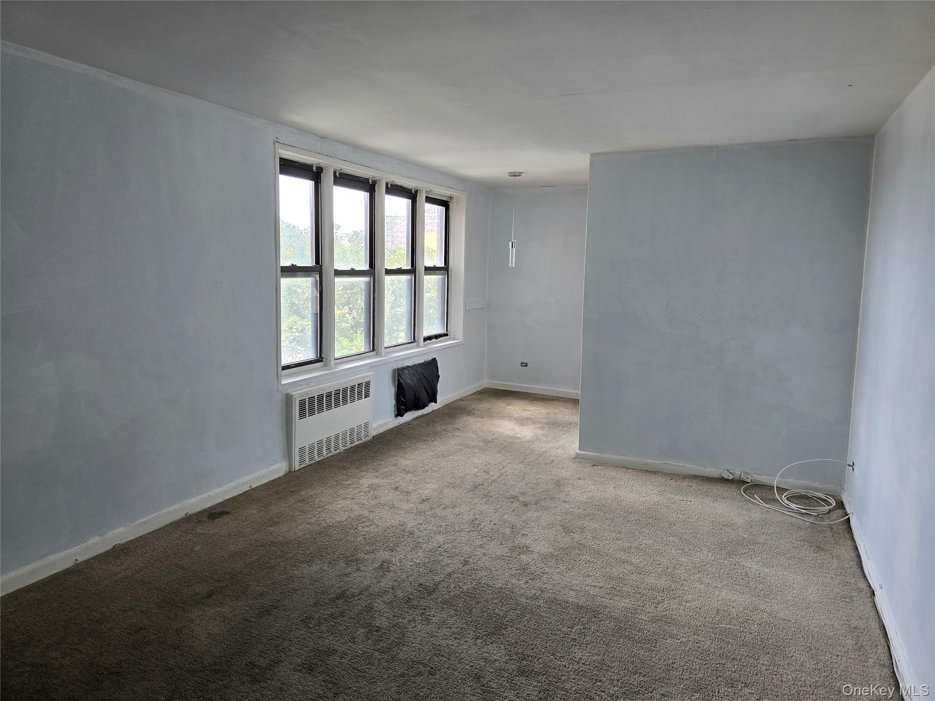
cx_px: 468
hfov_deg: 73.9
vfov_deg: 58.9
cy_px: 350
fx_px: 621
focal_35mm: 23
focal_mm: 6.3
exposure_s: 1/180
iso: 64
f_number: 1.7
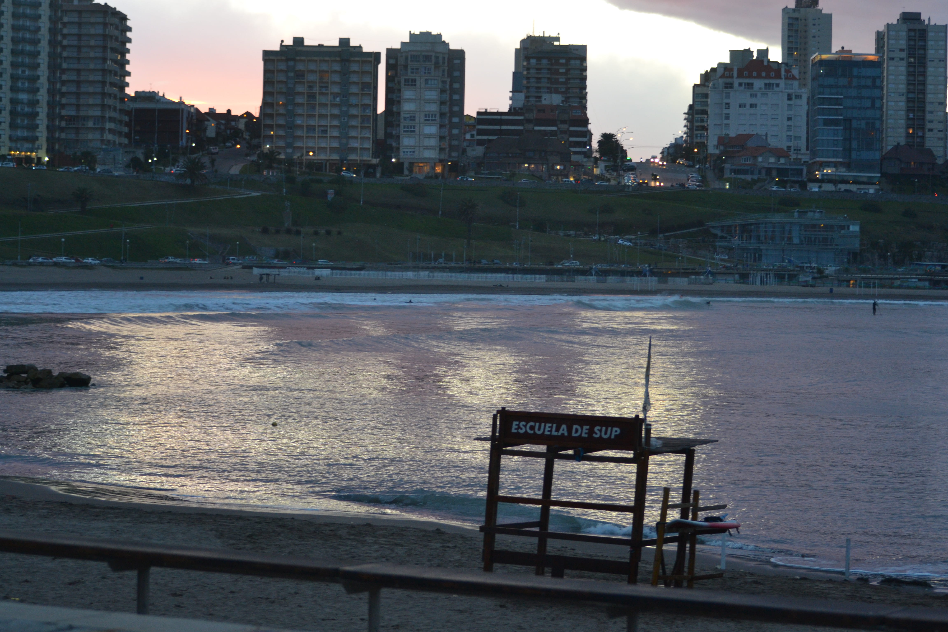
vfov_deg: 13.0
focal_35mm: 105
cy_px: 316
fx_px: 2765
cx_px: 474
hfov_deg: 19.5
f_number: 4
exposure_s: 1/60
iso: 560
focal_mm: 70
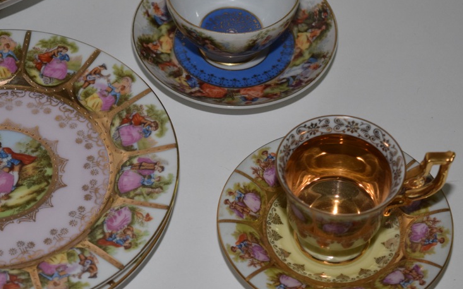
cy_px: 181
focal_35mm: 115
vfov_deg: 11.4
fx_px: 1447
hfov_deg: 18.1
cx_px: 153
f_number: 5.6
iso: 800
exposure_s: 1/100
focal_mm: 55
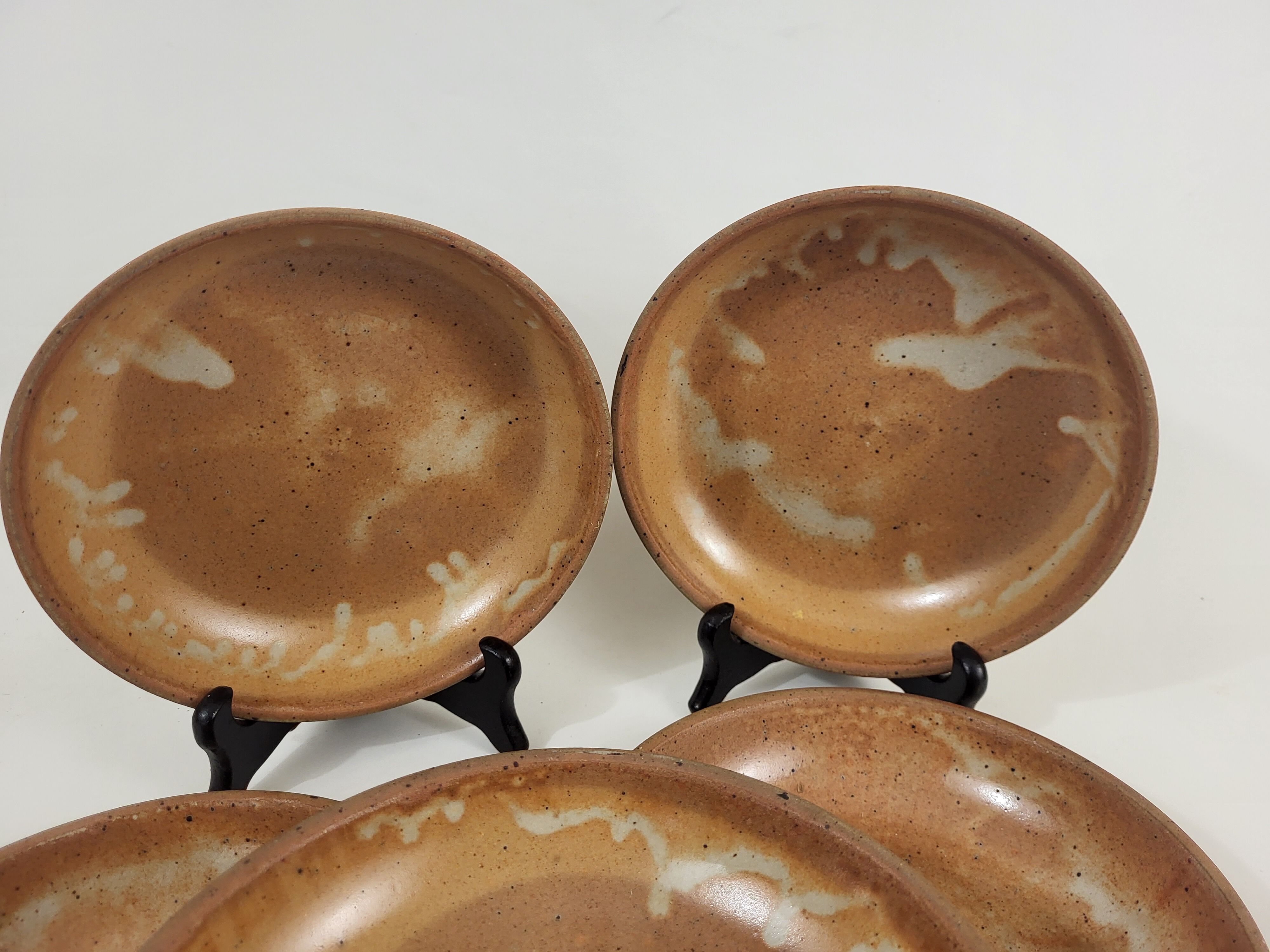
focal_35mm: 26
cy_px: 476
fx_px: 954
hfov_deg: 67.3
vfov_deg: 53.1
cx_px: 635
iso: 200
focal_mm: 5.4
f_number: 1.8
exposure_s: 1/50
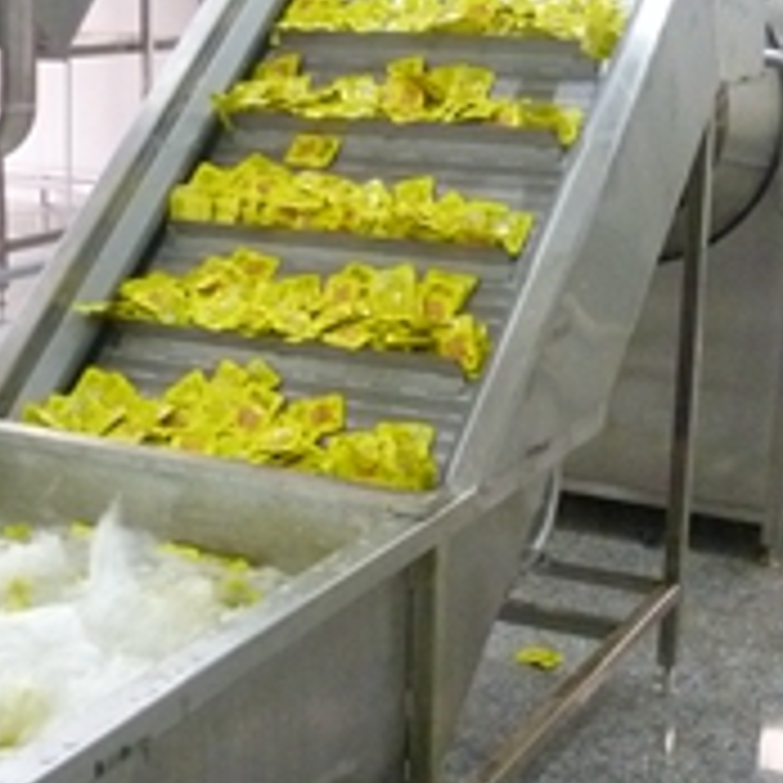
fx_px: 1638
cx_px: 405
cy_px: 432
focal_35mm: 64
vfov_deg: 26.9
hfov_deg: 26.9
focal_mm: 5
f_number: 2.8
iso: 800
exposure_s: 1/40
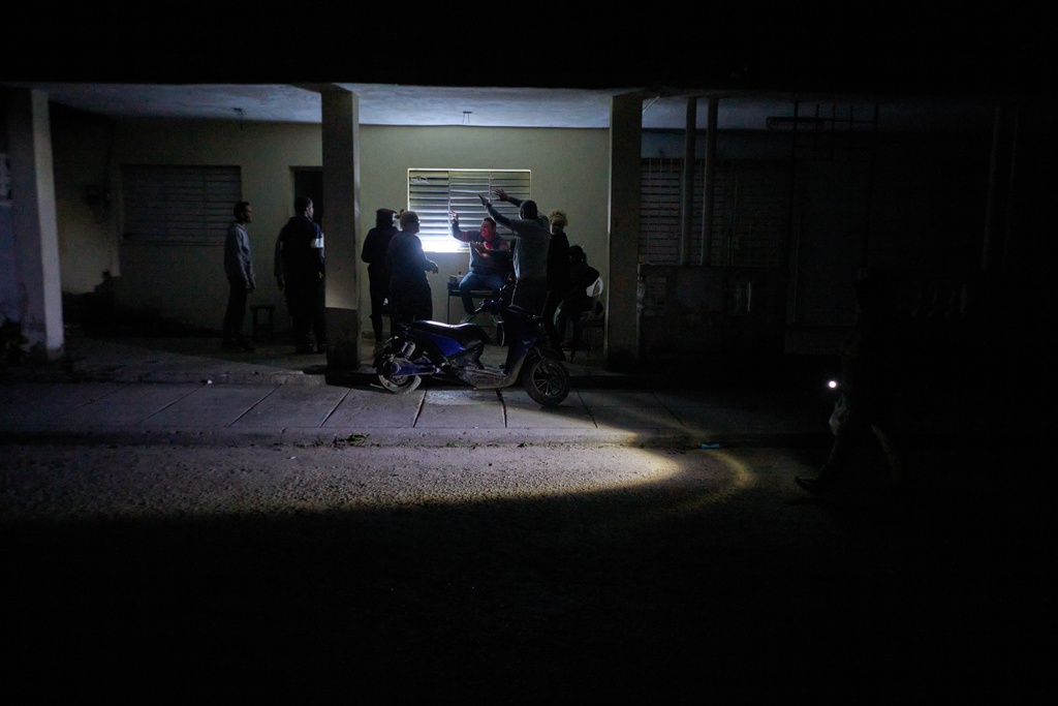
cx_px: 529
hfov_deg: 54.4
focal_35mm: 35
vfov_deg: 37.9
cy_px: 353
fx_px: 1029
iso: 8000
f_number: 2
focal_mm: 35
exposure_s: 1/100
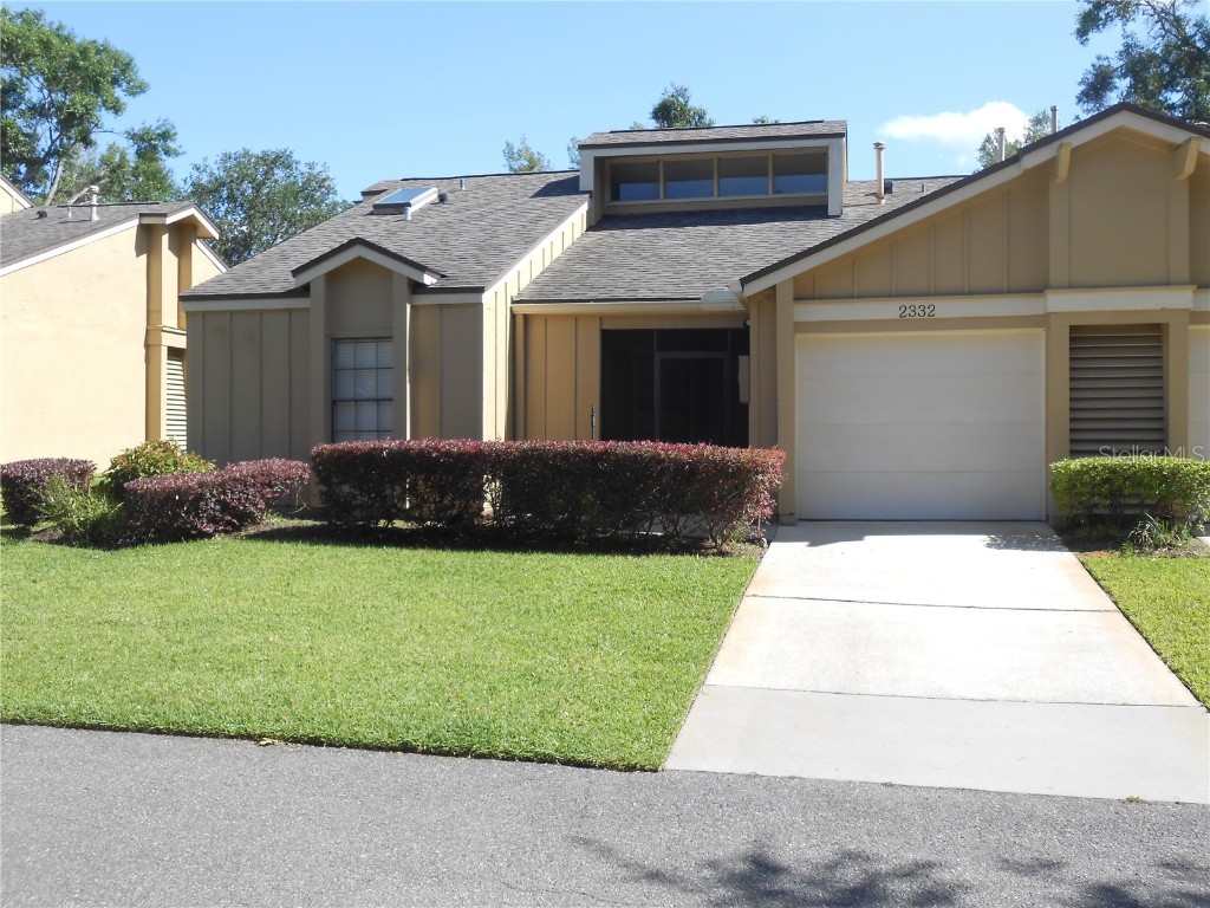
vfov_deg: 41.8
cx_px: 605
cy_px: 454
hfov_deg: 54.0
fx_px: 1188
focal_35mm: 34
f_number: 3.9
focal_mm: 6
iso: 80
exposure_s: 1/400
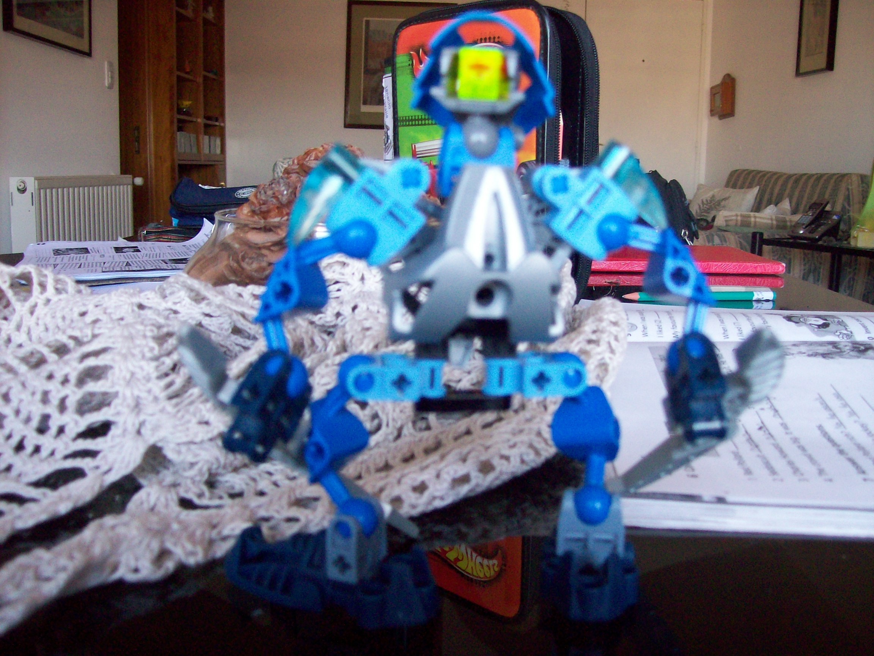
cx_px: 437
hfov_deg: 51.4
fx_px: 909
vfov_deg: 39.7
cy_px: 328
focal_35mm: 36
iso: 160
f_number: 2.7
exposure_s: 1/29.5
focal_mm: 6
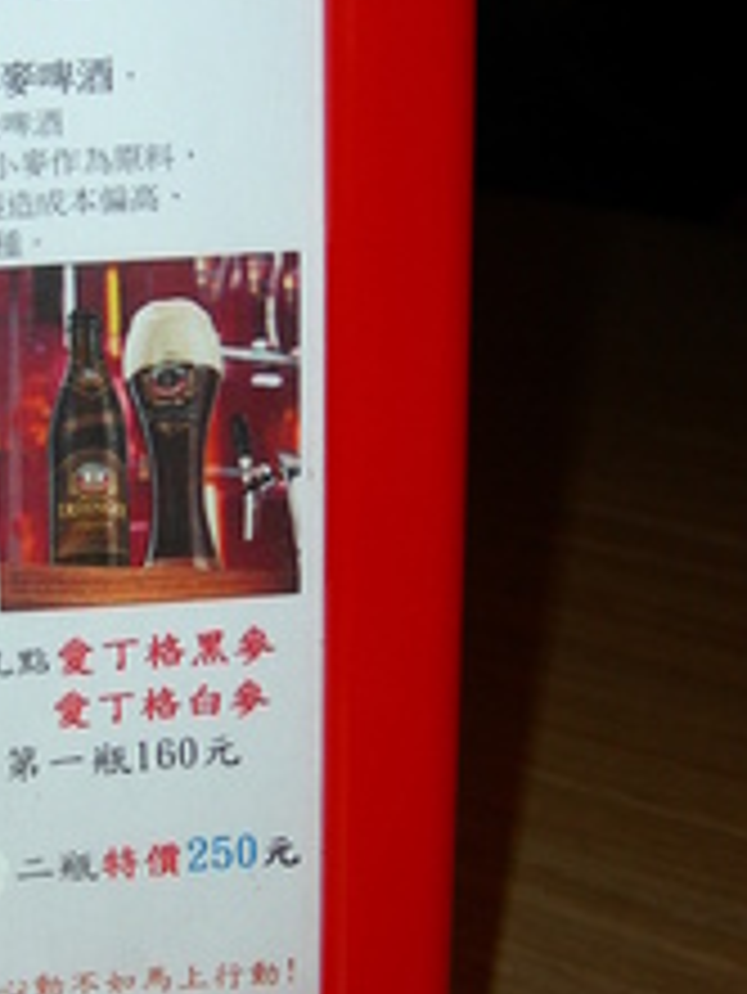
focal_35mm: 86
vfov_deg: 22.7
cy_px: 513
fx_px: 2472
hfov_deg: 16.9
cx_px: 25
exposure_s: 1/60.1
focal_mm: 7.8
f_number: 2.8
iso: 50
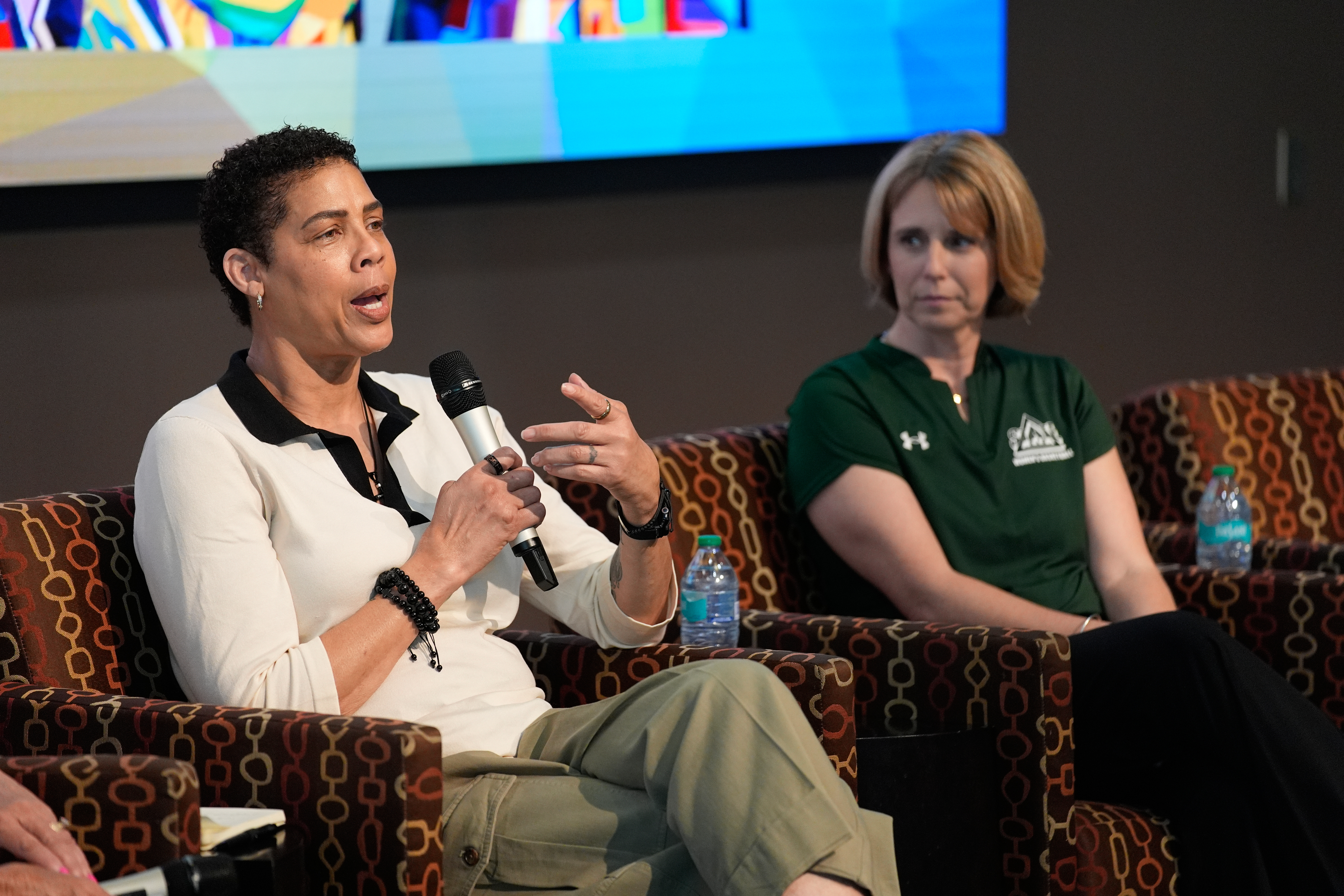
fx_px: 6570
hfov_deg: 11.7
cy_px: 448
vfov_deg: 7.8
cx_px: 672
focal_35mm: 176
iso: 2500
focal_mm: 176
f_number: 2.8
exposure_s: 1/400
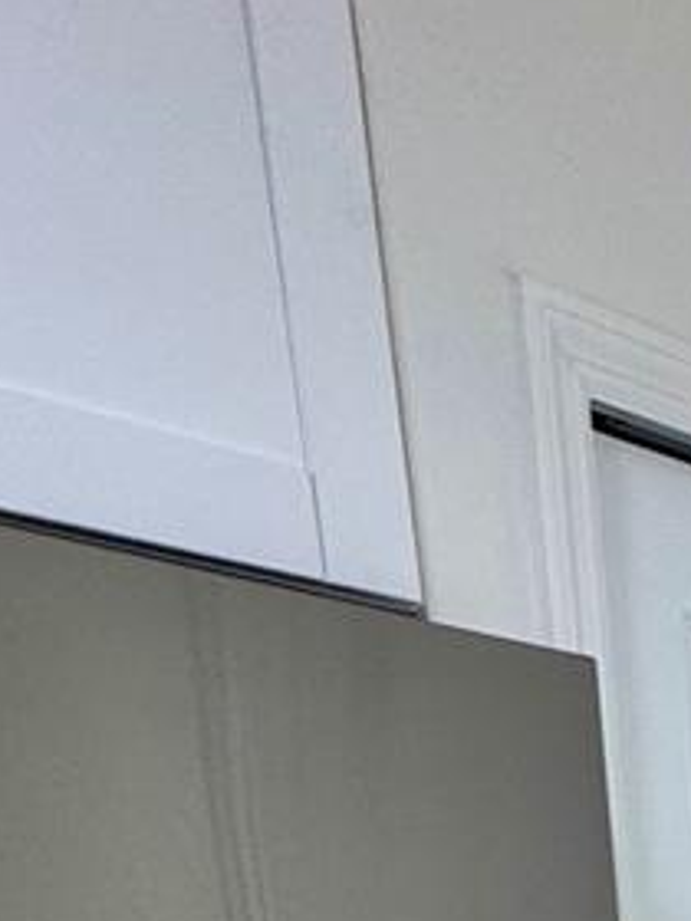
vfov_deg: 23.7
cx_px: 1270
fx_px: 1597
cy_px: 1467
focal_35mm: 60
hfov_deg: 18.6
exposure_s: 1/120
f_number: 2.2
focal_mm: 2.22
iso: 64
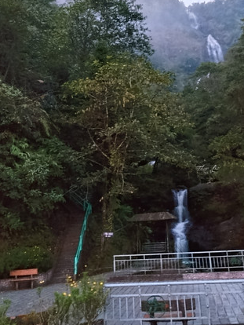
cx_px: 136
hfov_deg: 40.7
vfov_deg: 52.3
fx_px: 329
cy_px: 131
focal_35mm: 35
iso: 3200
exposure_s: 1/14.3
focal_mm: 4.22
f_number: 1.8
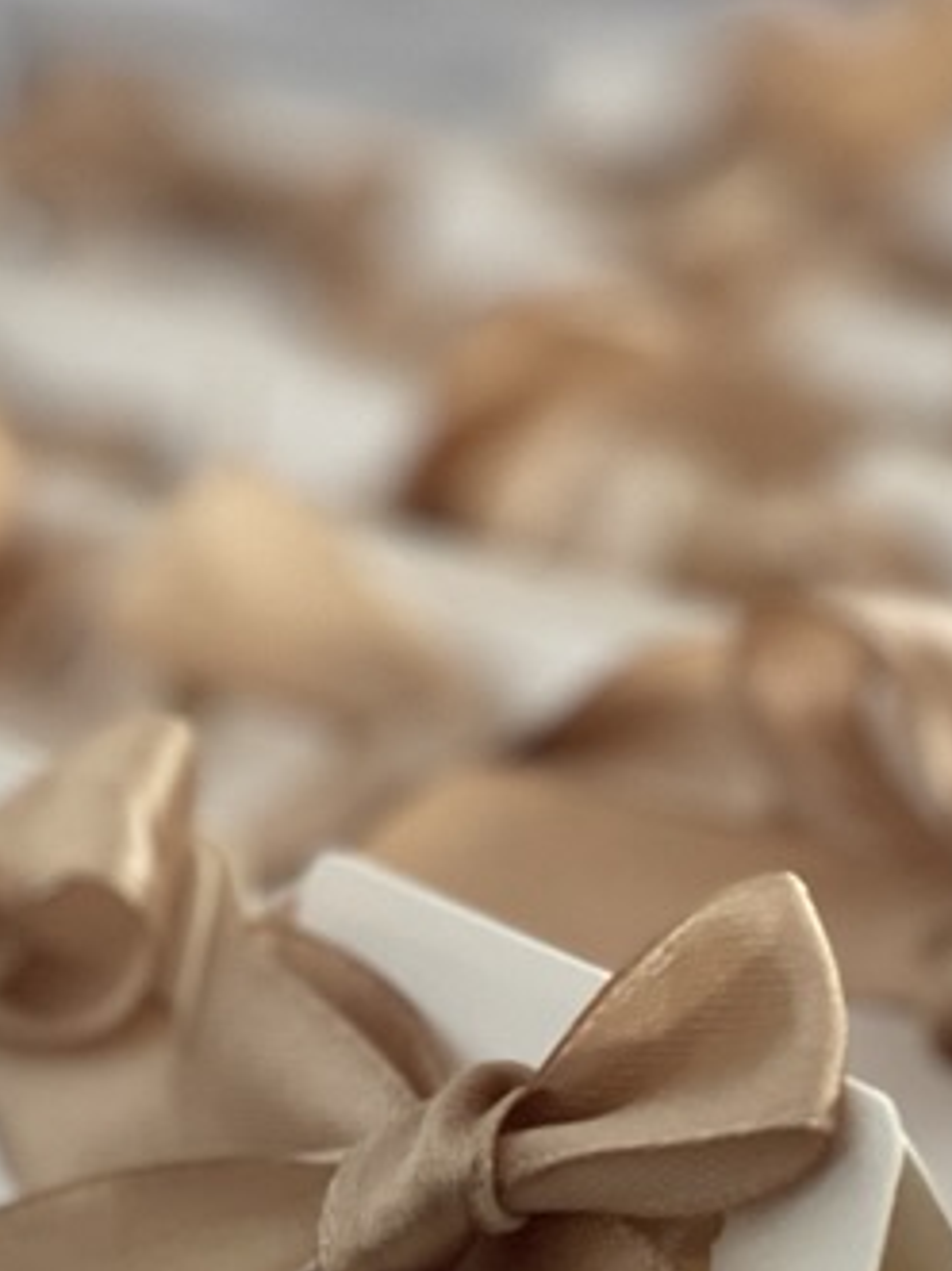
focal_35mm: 198
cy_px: 1613
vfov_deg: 9.8
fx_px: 7265
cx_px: 787
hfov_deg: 7.5
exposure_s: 1/40
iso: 320
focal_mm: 7.5
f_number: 2.2
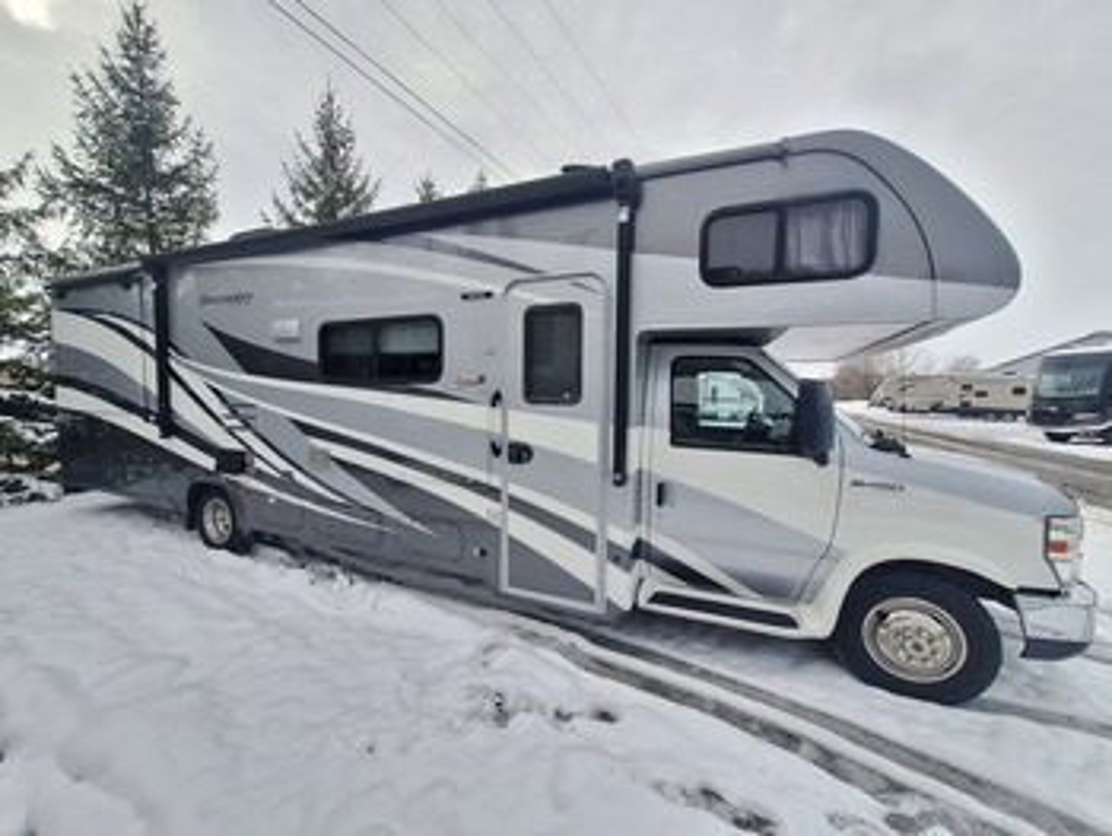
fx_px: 418
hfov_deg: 106.1
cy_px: 418
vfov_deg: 90.0
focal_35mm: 13
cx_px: 556
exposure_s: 1/1701
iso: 40
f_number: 2.2
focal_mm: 1.74
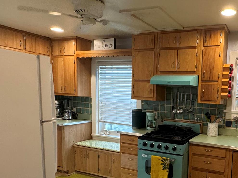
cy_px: 118
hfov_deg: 56.8
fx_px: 199
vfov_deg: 47.5
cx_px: 193
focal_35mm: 29
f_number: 2.2
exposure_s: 1/60
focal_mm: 2.22
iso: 400
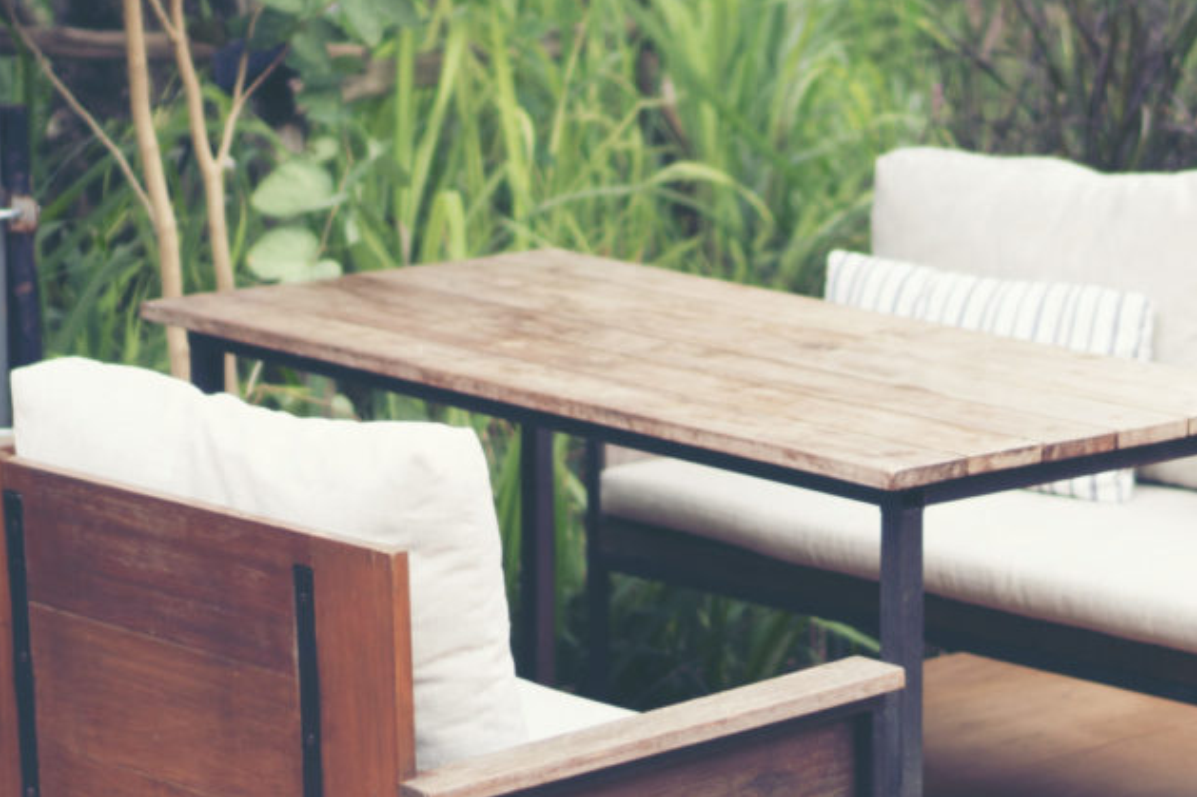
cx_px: 894
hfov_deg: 15.9
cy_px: 479
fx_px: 4262
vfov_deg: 10.7
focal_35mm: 128
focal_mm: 35
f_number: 1.8
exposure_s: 1/1000
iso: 100
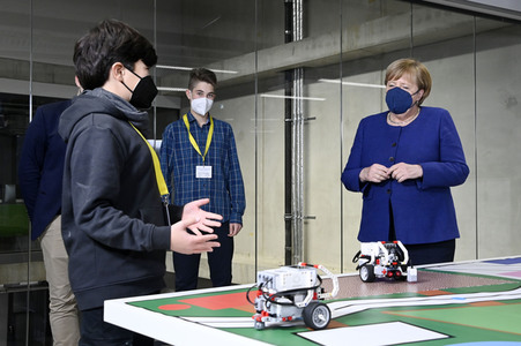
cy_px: 173
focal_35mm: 38
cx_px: 260
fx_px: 550
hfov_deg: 50.7
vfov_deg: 35.0
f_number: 8
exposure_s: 1/250
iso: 3200
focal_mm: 38
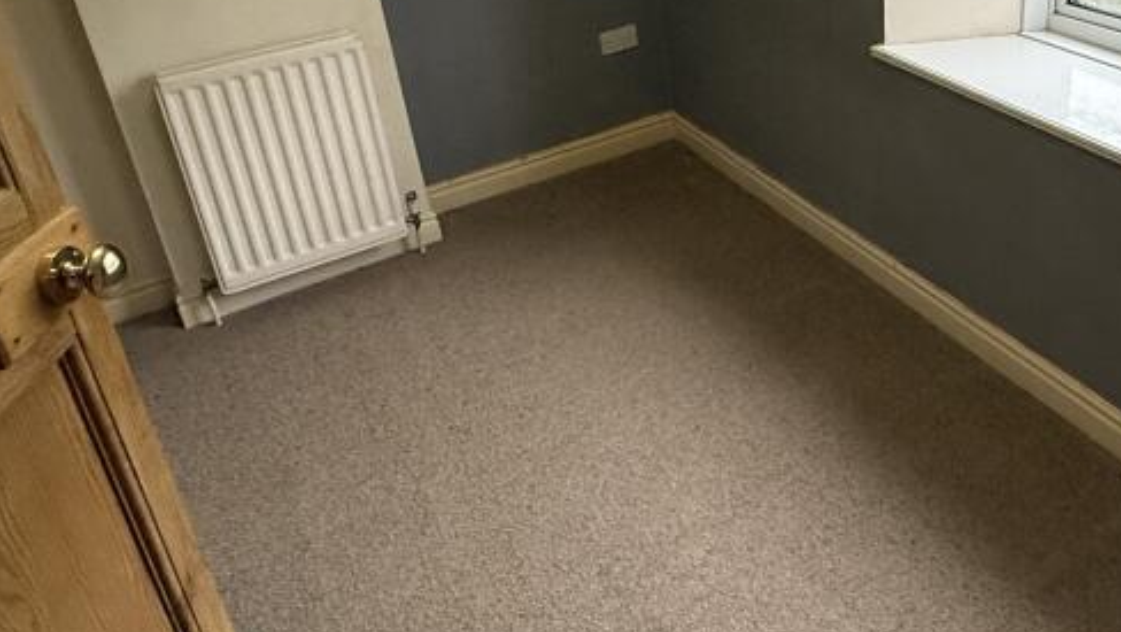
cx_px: 749
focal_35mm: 32
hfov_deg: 59.6
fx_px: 952
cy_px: 76
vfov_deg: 34.8
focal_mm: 2.22
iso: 400
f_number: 2.2
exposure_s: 1/100
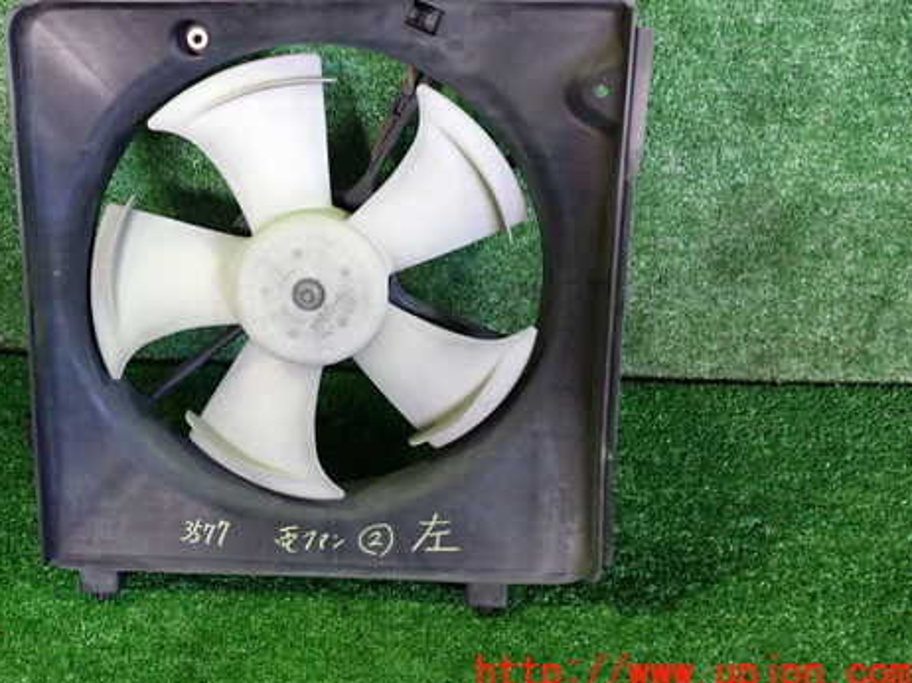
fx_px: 1027
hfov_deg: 47.4
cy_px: 255
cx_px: 330
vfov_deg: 36.6
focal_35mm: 39
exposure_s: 1/30
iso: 640
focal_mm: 5.4
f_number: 2.3
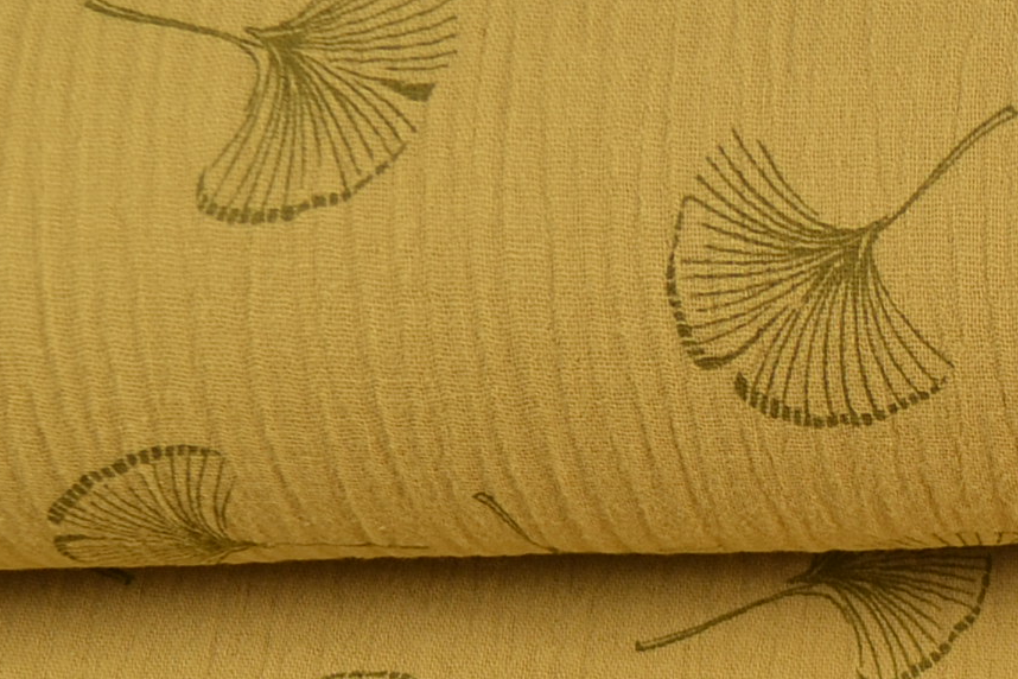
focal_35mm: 145
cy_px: 831
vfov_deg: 9.3
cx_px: 1570
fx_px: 4100
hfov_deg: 13.3
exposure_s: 1/25
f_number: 5.6
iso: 100
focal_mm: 24
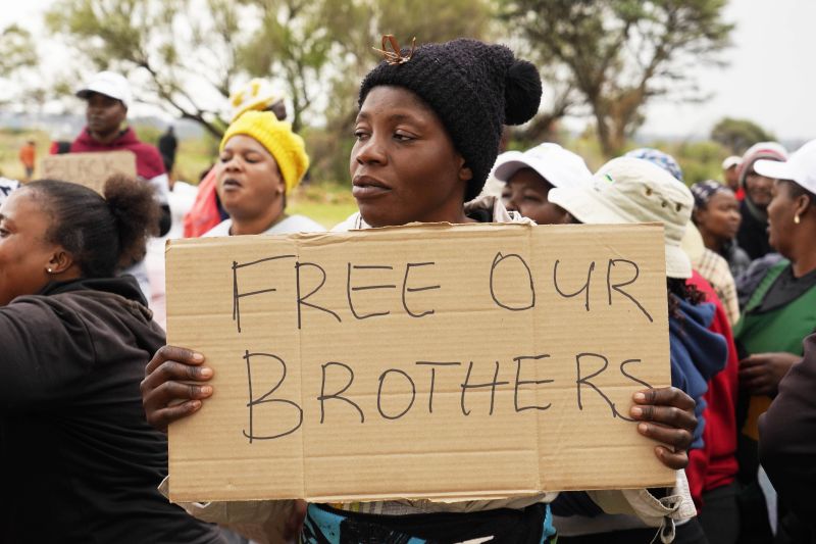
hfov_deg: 23.1
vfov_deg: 15.5
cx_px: 408
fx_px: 1994
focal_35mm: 88
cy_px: 272
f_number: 5.6
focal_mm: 59
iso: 400
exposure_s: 1/800
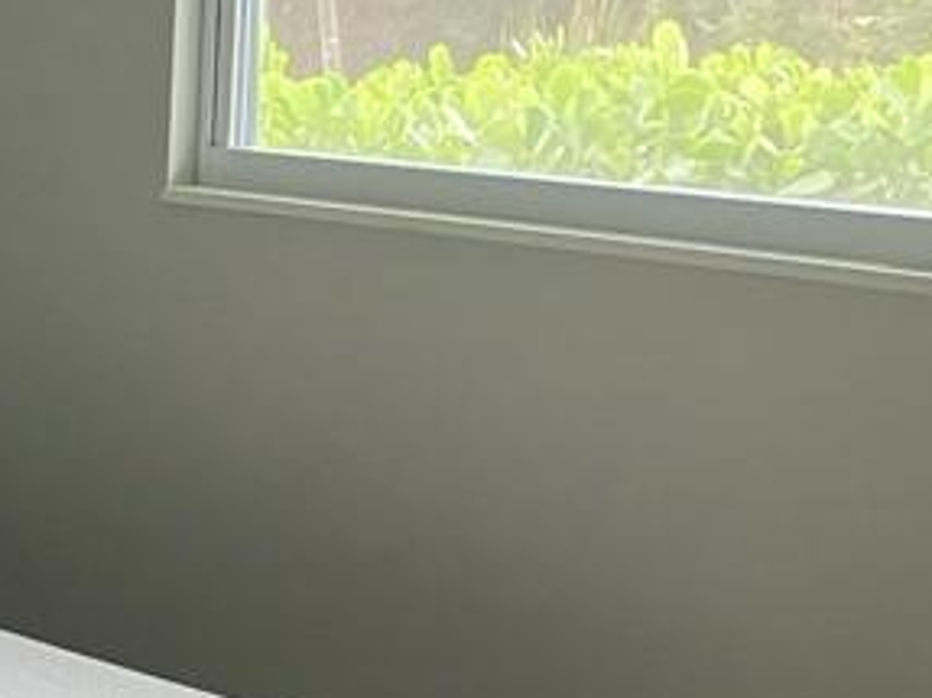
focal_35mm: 100
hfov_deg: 17.3
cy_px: 250
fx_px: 2691
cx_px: -552
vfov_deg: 14.8
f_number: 1.8
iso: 200
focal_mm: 3.99
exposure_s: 1/60
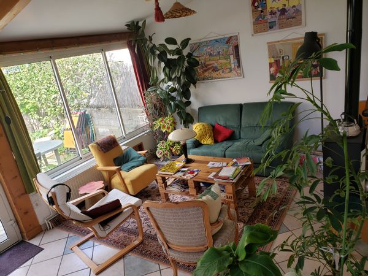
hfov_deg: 67.3
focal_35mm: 26
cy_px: 138
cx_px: 184
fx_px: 276
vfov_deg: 53.1
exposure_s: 1/40
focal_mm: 4.3
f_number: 2.4
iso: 50
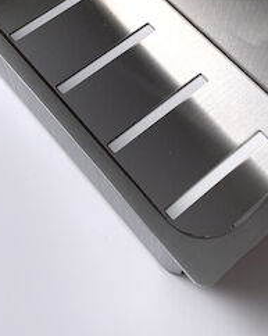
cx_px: 137
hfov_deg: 24.2
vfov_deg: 29.2
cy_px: 53
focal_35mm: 63
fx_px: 626
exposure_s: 1/84
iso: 100
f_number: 1.8
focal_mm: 4.25
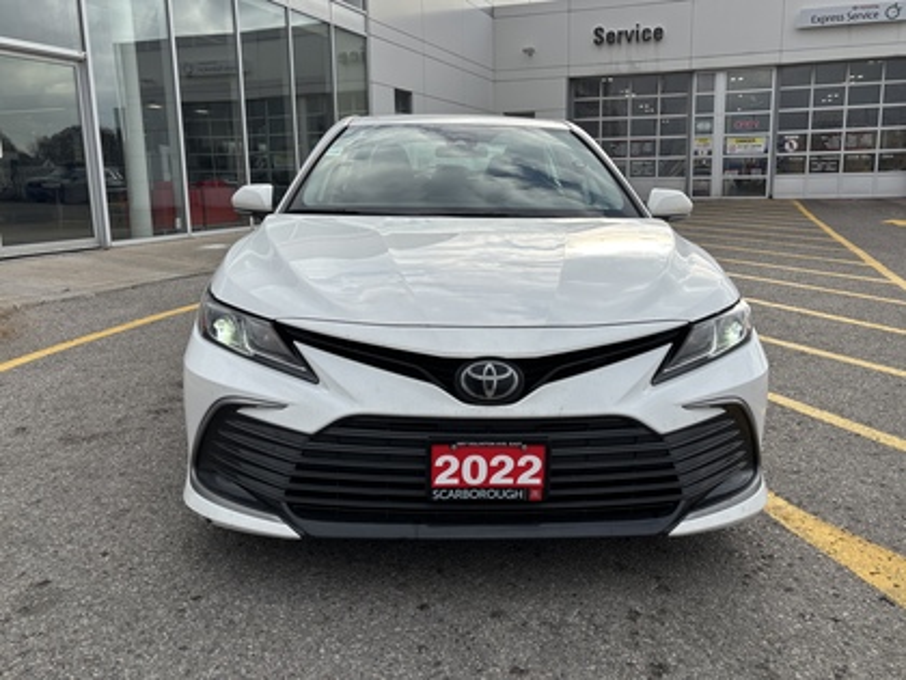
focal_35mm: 26
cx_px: 453
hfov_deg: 67.3
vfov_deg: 53.1
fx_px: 680
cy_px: 340
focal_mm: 5.96
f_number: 1.6
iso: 50
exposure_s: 1/2571
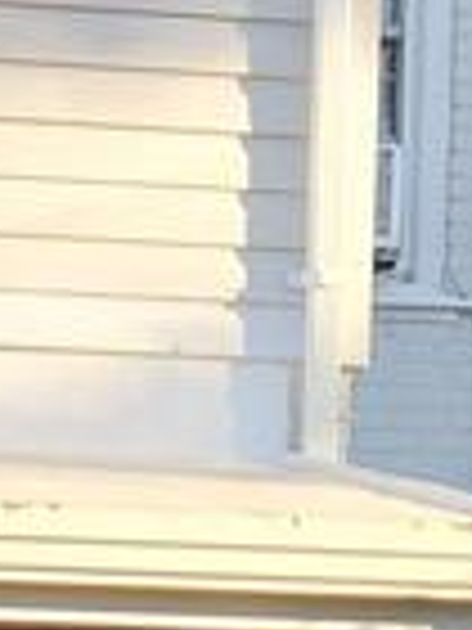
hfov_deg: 8.3
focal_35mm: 178
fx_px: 3236
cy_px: 1418
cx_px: 130
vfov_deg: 10.0
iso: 20
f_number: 1.8
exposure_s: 1/212
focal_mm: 5.4
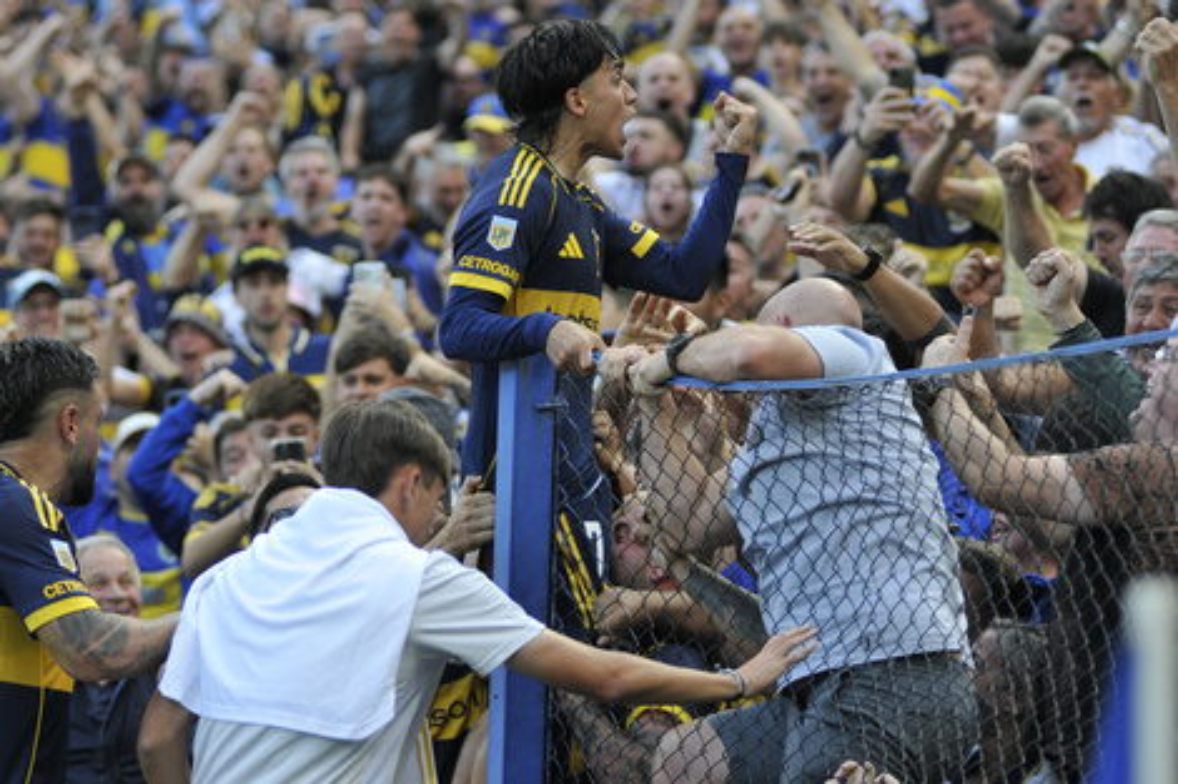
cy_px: 392
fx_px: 5888
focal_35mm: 180
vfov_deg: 7.6
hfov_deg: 11.4
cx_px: 589
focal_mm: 120
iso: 640
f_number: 2.8
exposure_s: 1/1600
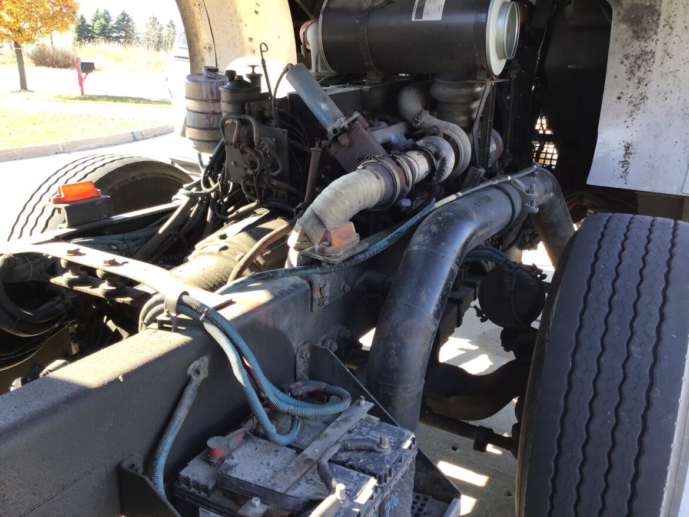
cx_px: 344
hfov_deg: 58.3
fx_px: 617
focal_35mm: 31
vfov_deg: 45.5
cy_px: 258
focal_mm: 3.3
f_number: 2.4
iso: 32
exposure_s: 1/120
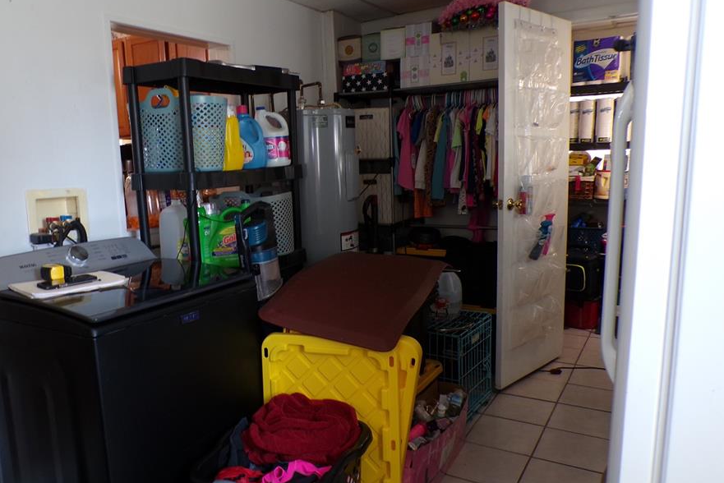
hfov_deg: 63.4
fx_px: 583
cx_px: 315
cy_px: 241
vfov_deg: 45.0
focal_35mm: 29
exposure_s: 1/17
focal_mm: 4.3
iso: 160
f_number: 3
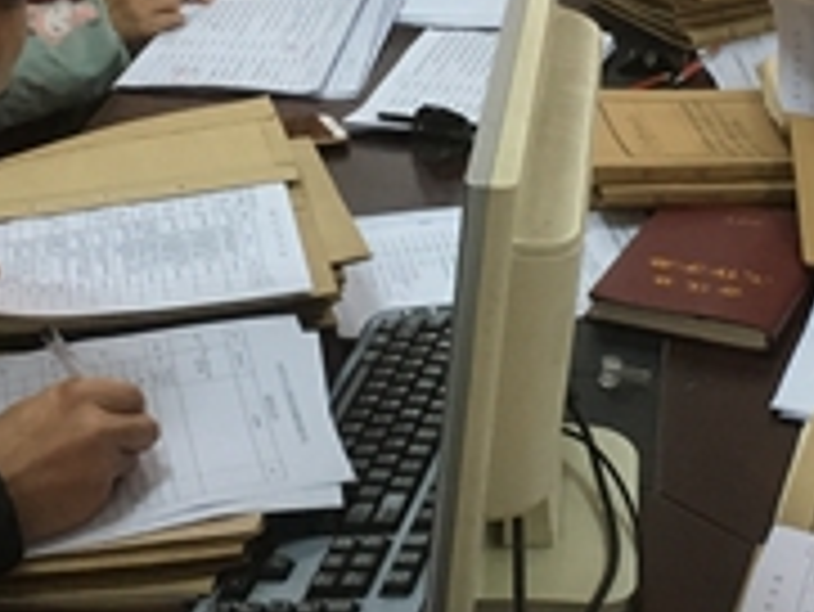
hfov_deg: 24.3
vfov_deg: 18.4
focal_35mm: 80
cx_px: 513
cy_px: 178
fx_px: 1882
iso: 200
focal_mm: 4.15
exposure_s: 1/25
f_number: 2.2
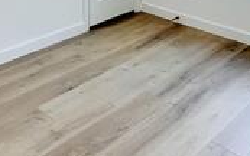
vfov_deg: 19.8
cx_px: 155
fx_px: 347
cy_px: -113
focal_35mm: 51
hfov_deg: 39.3
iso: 64
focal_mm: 1.57
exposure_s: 1/120
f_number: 1.8
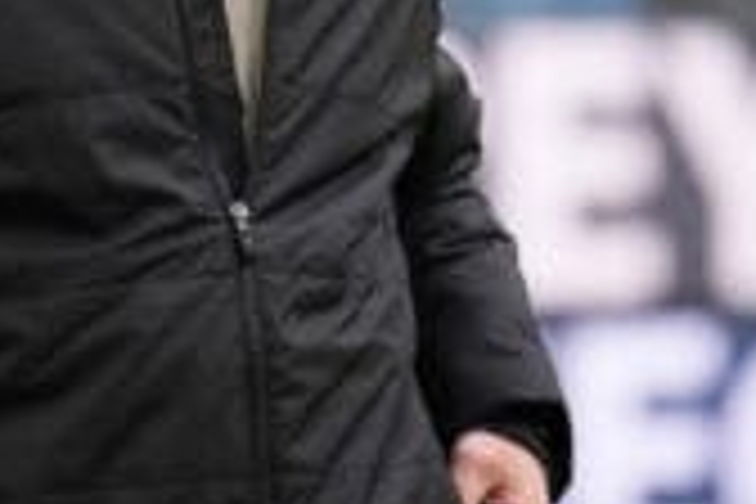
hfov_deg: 5.3
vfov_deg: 3.5
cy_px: -99
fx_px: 8210
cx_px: 135
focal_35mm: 391
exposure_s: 1/2000
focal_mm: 156
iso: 1600
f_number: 3.2
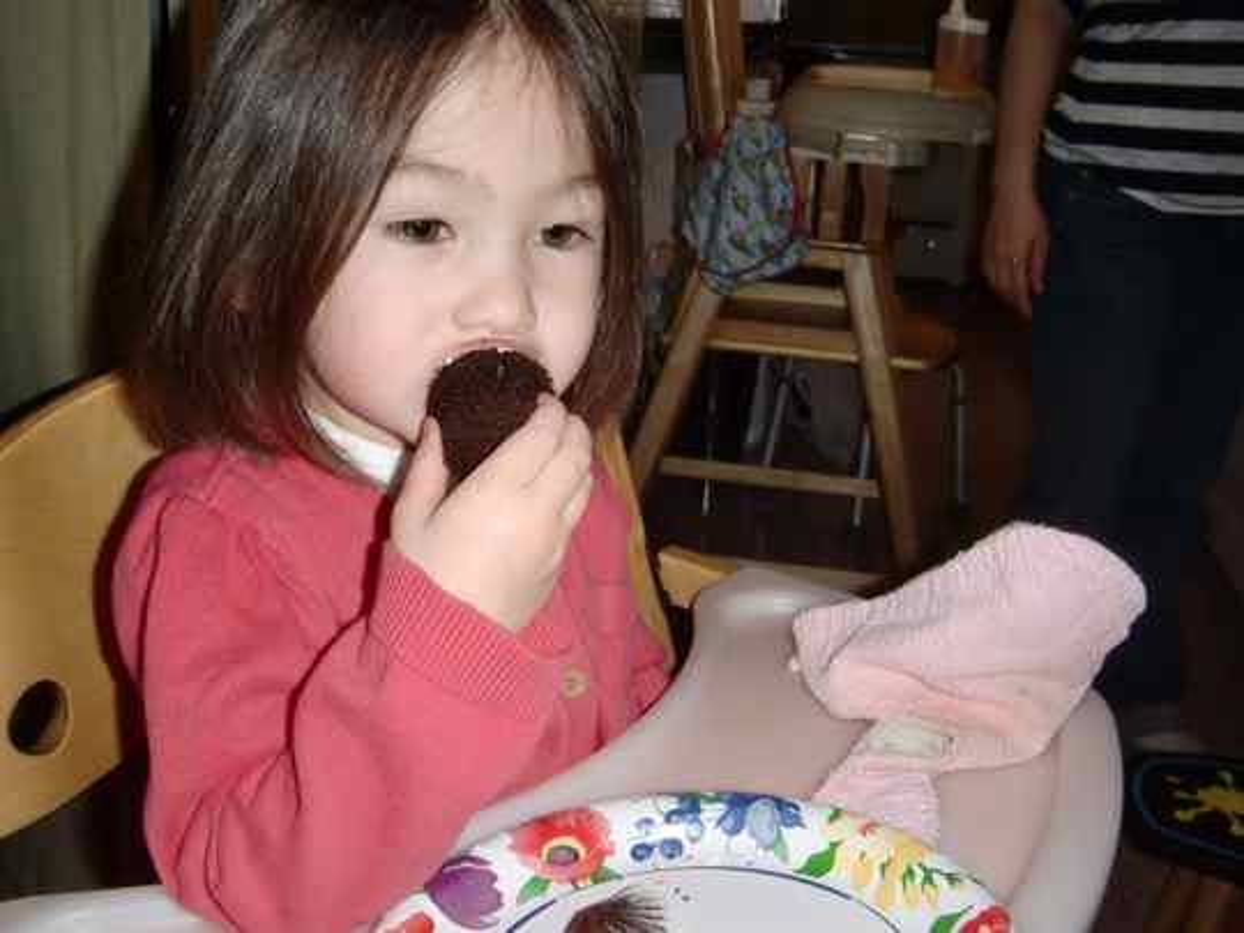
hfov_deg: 49.0
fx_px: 1366
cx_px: 622
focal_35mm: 38
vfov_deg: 37.7
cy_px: 466
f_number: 3.9
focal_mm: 6.66
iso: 125
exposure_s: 1/40
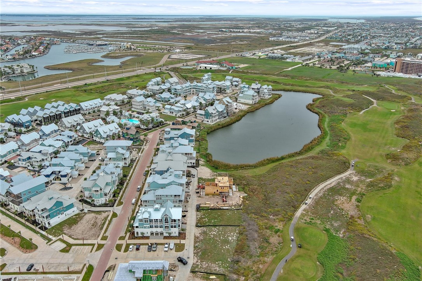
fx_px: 340
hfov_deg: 63.7
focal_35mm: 29
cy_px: 140
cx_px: 211
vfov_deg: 44.9
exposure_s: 1/690
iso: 100
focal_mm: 10.57
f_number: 2.8
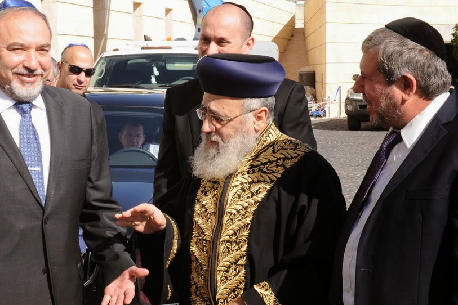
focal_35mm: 86
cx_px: 100
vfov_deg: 15.9
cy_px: 160
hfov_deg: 23.3
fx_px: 1094
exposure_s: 1/125
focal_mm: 50
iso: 640
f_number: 22
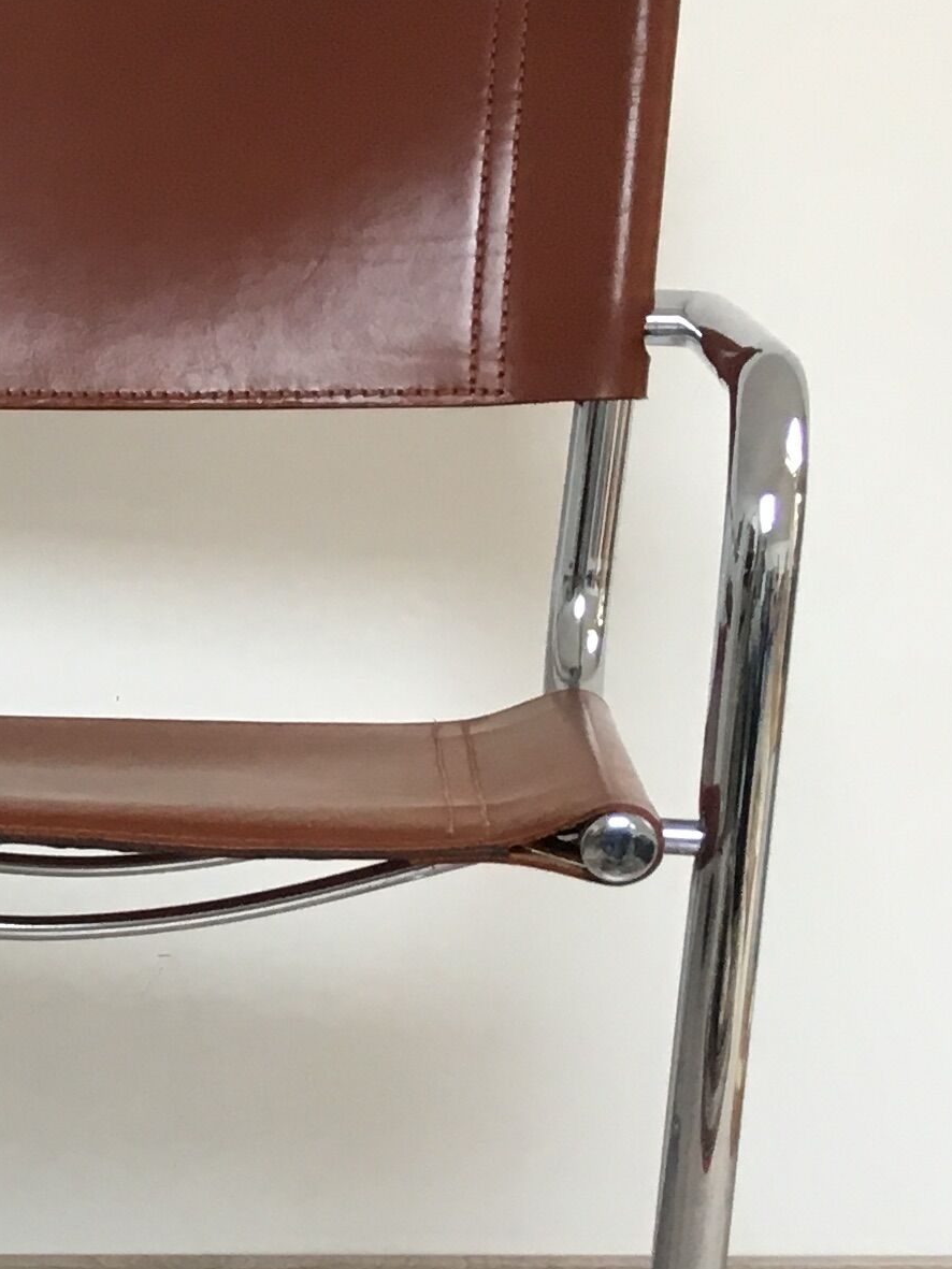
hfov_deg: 13.1
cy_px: 1096
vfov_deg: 19.5
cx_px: -898
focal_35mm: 99
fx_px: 3630
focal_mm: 4.15
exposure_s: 1/33
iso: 80
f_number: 2.2
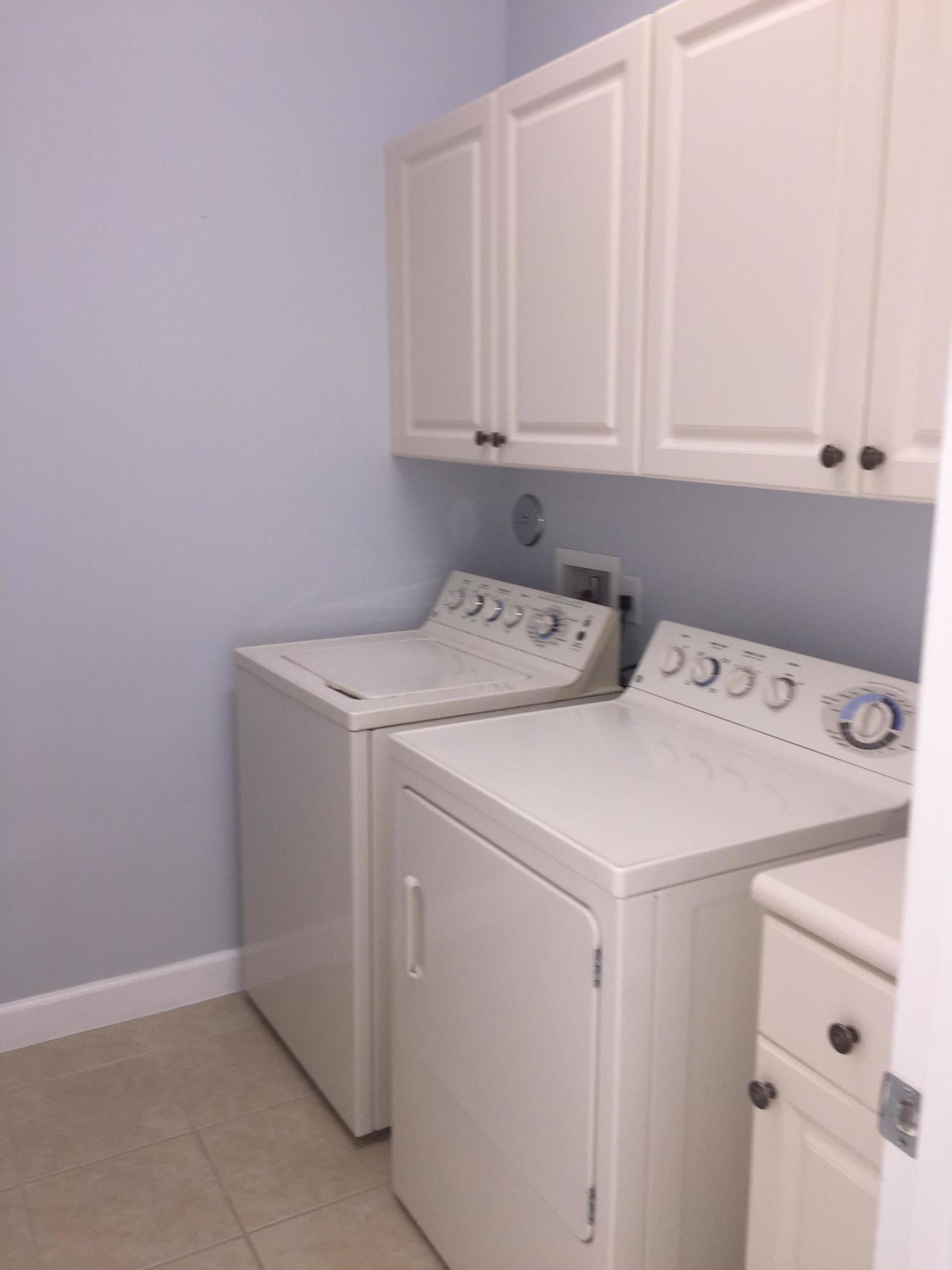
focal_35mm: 29
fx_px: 1063
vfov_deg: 61.7
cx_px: 476
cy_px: 635
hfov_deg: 48.2
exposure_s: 1/30
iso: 32
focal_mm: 4.15
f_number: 2.2
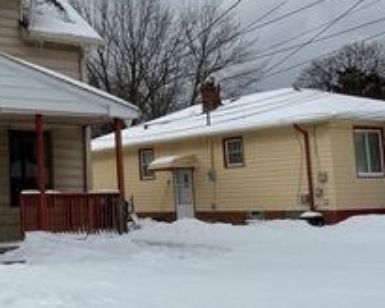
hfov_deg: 30.1
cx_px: -24
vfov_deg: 26.6
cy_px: 131
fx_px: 649
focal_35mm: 57
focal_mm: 6.76
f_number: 1.78
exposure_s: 1/11905
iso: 80
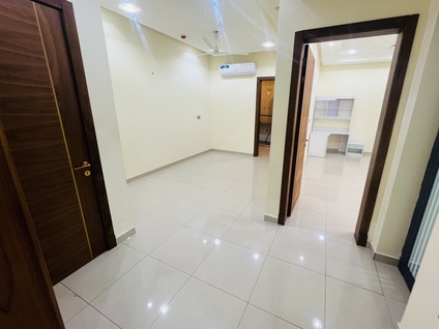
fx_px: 178
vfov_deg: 85.6
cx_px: 233
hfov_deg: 101.9
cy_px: 157
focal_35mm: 14
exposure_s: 1/33
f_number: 1.8
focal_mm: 1.57
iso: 50
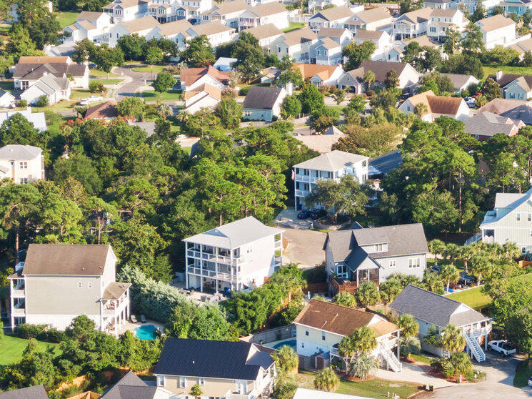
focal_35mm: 116
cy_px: 163
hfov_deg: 16.9
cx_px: 421
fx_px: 1782
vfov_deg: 12.8
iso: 100
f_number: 7.5
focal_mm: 8.6
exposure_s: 1/50
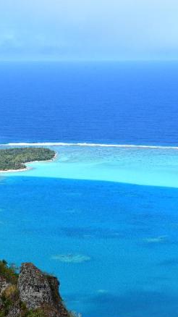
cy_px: 135
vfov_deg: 16.0
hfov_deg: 8.9
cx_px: -72
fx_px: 1126
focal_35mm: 134
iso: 200
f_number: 11
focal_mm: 70
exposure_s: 1/500
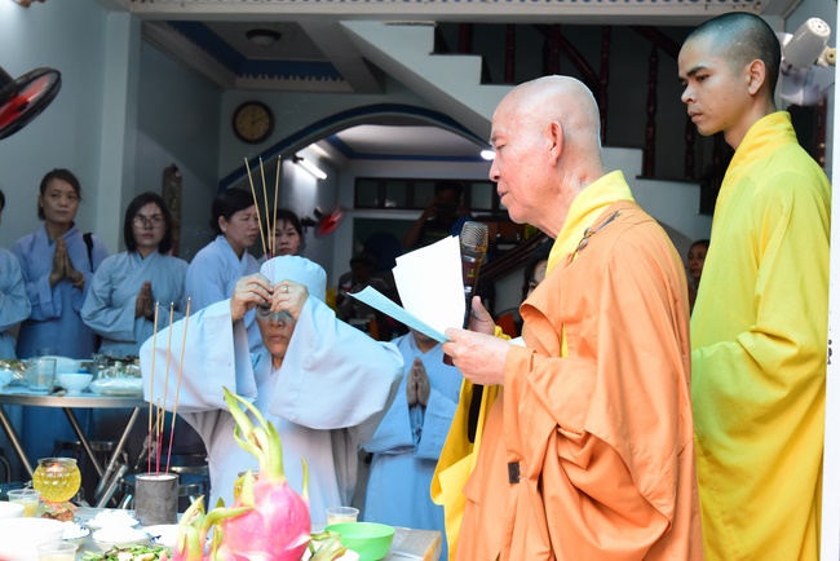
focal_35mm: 50
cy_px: 280
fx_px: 1167
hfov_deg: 39.6
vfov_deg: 27.0
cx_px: 420
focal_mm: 50
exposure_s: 1/80
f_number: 7.1
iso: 2800
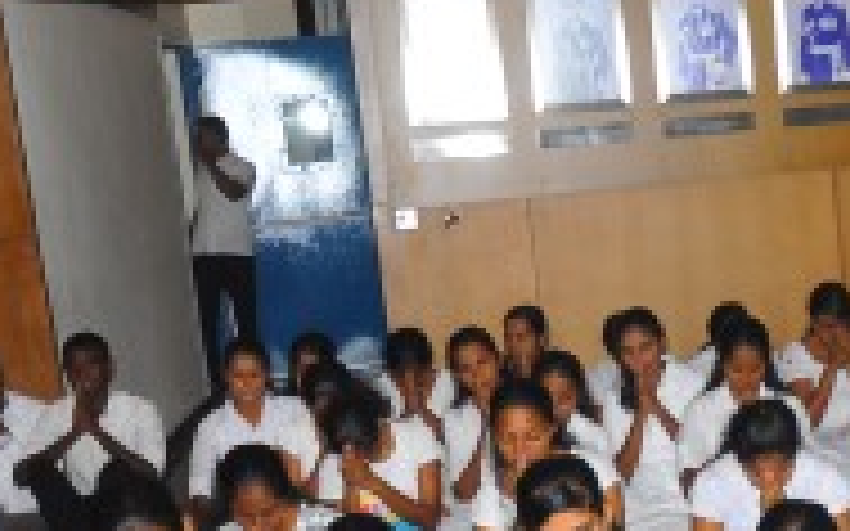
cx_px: 989
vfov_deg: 14.7
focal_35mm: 87
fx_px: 2015
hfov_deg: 22.2
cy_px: 554
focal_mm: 18
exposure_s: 1/160
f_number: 4.5
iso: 640
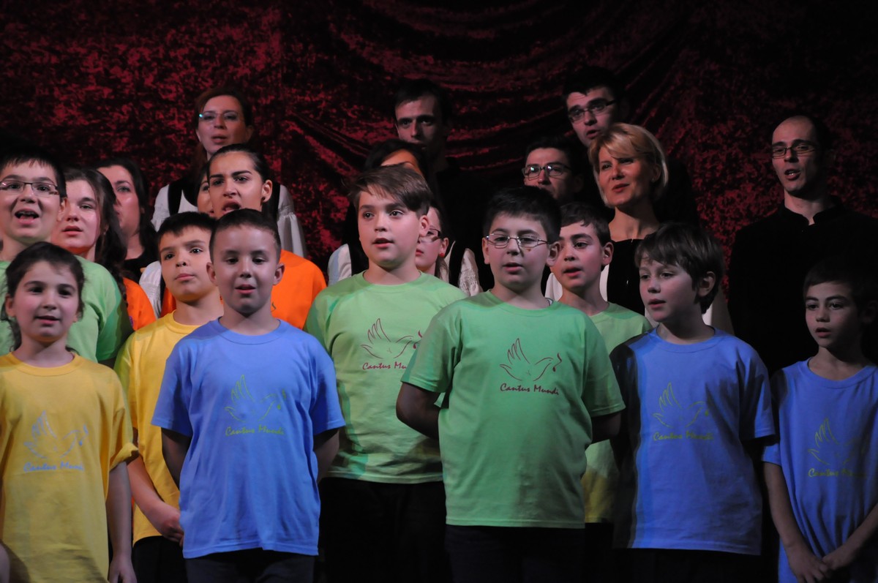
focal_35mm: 158
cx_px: 439
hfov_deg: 13.1
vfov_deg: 8.7
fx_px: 3837
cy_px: 292
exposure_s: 1/40
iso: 1600
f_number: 5.6
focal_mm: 105
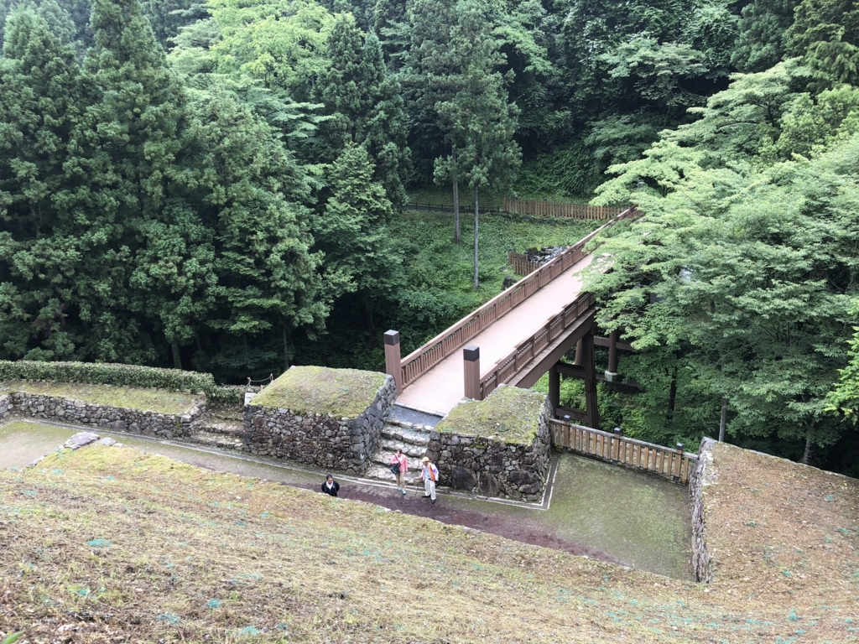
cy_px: 322
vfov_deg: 49.7
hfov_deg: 63.4
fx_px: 695
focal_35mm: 28
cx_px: 430
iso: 20
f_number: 1.8
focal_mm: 3.99
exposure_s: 1/247
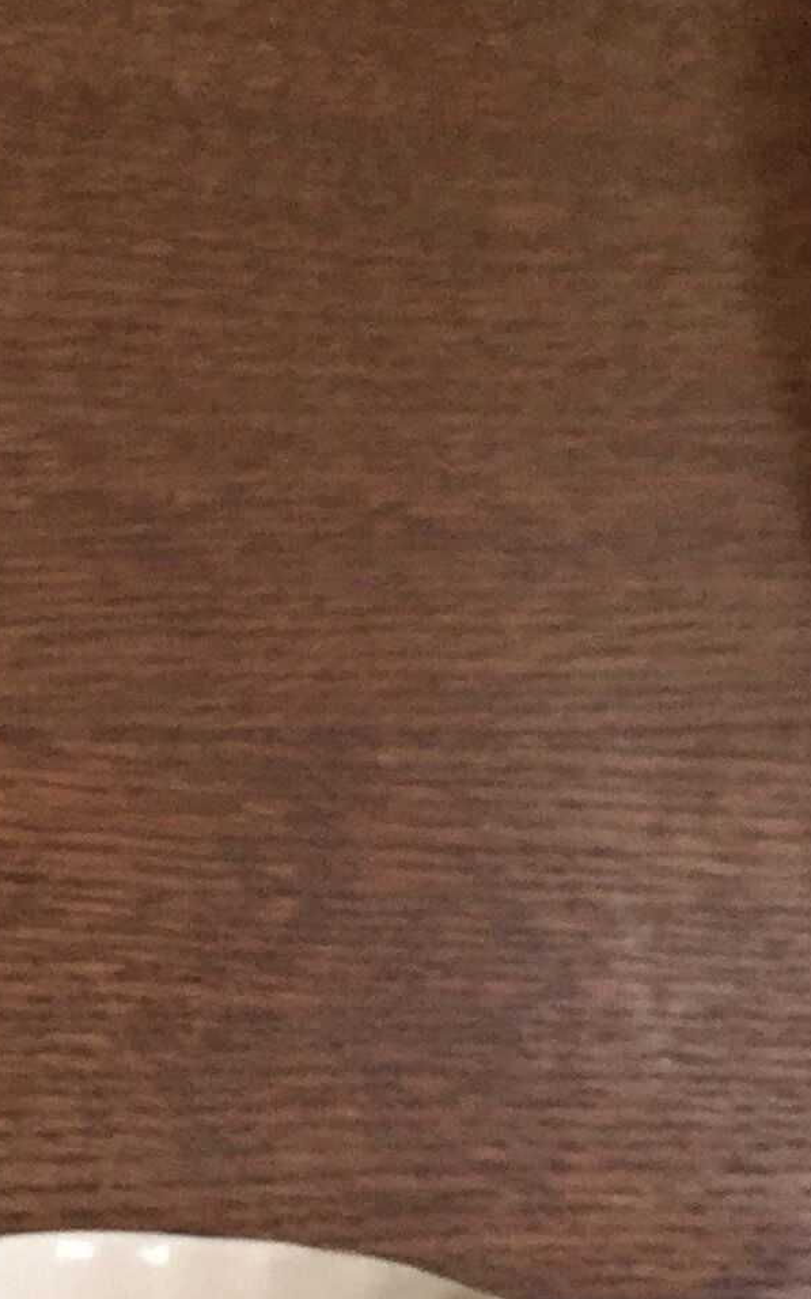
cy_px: 1007
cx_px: -27
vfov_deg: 19.7
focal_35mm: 105
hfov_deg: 12.3
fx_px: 3715
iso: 250
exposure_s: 1/20
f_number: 2.2
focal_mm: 4.15
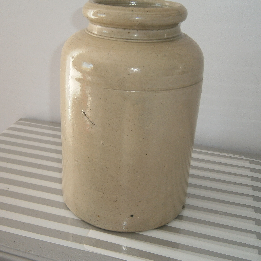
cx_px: 114
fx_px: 367
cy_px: 130
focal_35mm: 43
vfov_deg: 39.2
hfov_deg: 39.1
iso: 80
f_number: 3.1
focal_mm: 6.4
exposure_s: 1/50
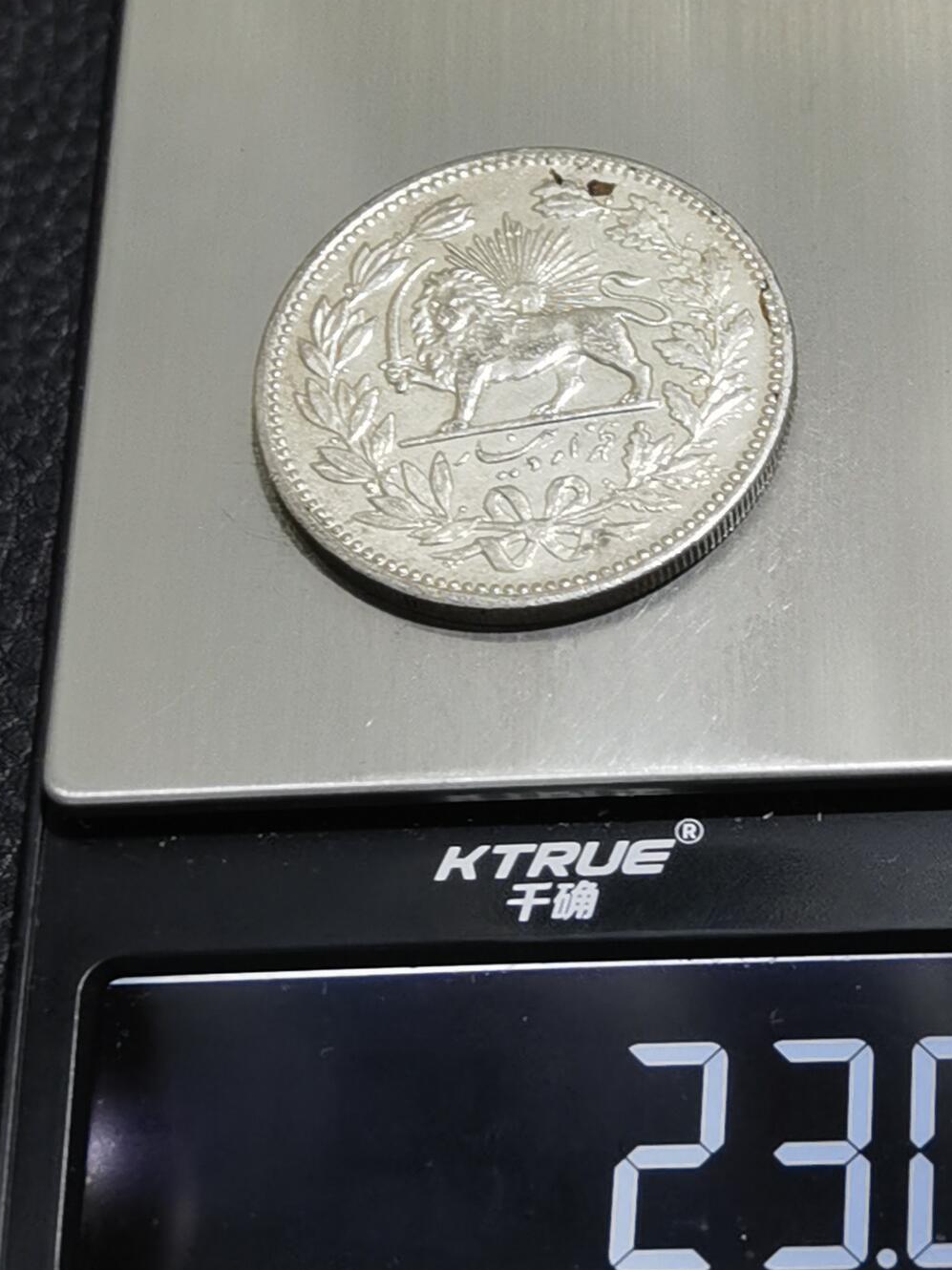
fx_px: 3228
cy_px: 516
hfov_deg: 16.8
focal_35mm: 88
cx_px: 545
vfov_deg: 22.2
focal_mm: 6.67
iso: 100
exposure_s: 1/50
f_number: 1.9
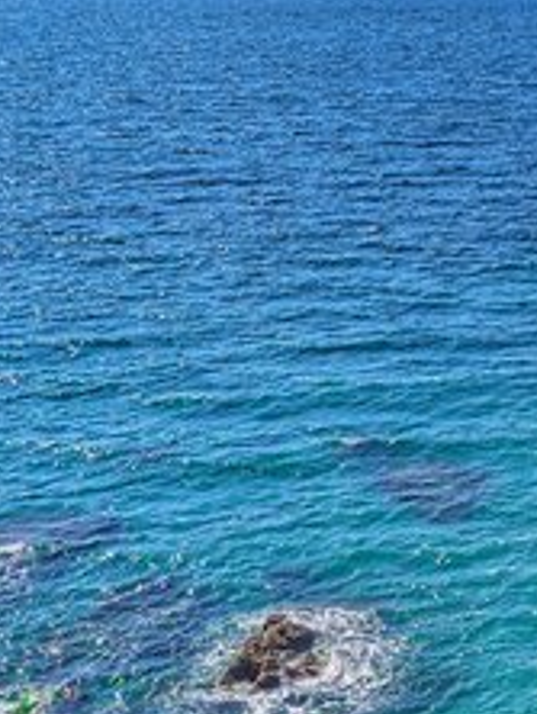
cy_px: 462
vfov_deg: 25.2
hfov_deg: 17.4
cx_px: 781
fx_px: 1590
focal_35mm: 77
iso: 42
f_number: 1.85
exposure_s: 1/2309
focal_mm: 6.81
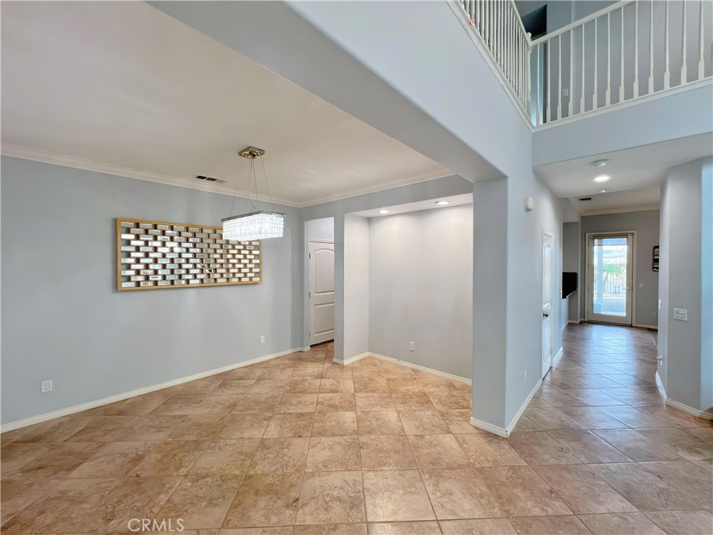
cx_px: 356
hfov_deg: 106.2
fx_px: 268
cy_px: 268
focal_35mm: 13
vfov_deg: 89.9
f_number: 1.8
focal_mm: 1.57
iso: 200
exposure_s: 1/120
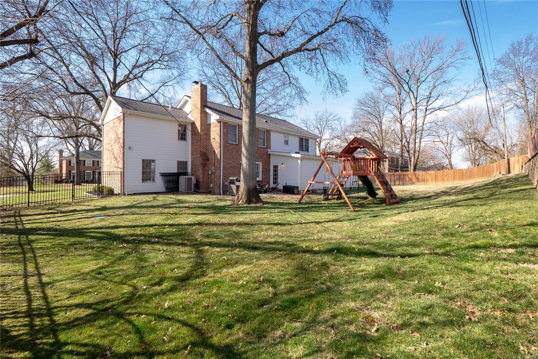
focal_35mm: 16
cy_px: 180
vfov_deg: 73.7
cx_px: 269
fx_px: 239
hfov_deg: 96.7
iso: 400
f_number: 7.1
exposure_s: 1/250
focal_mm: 8
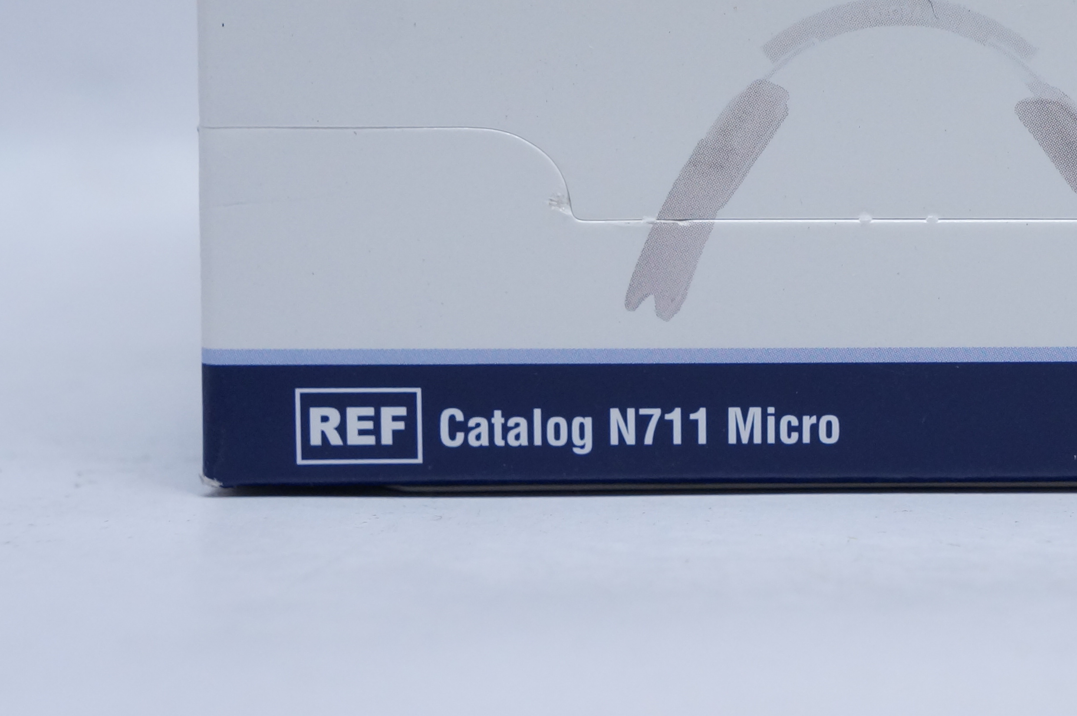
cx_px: 994
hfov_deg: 20.4
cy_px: 57
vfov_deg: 13.8
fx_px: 2929
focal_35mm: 98
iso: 800
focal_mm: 33
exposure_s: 1/100
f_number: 5.6
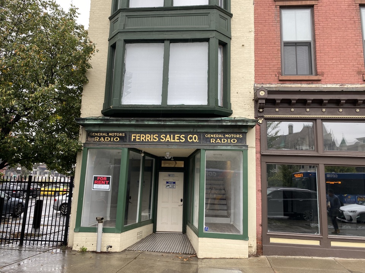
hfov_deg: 67.3
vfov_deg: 53.1
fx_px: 274
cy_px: 136
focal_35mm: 26
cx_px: 182
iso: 64
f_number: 1.8
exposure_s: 1/122
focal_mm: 4.25
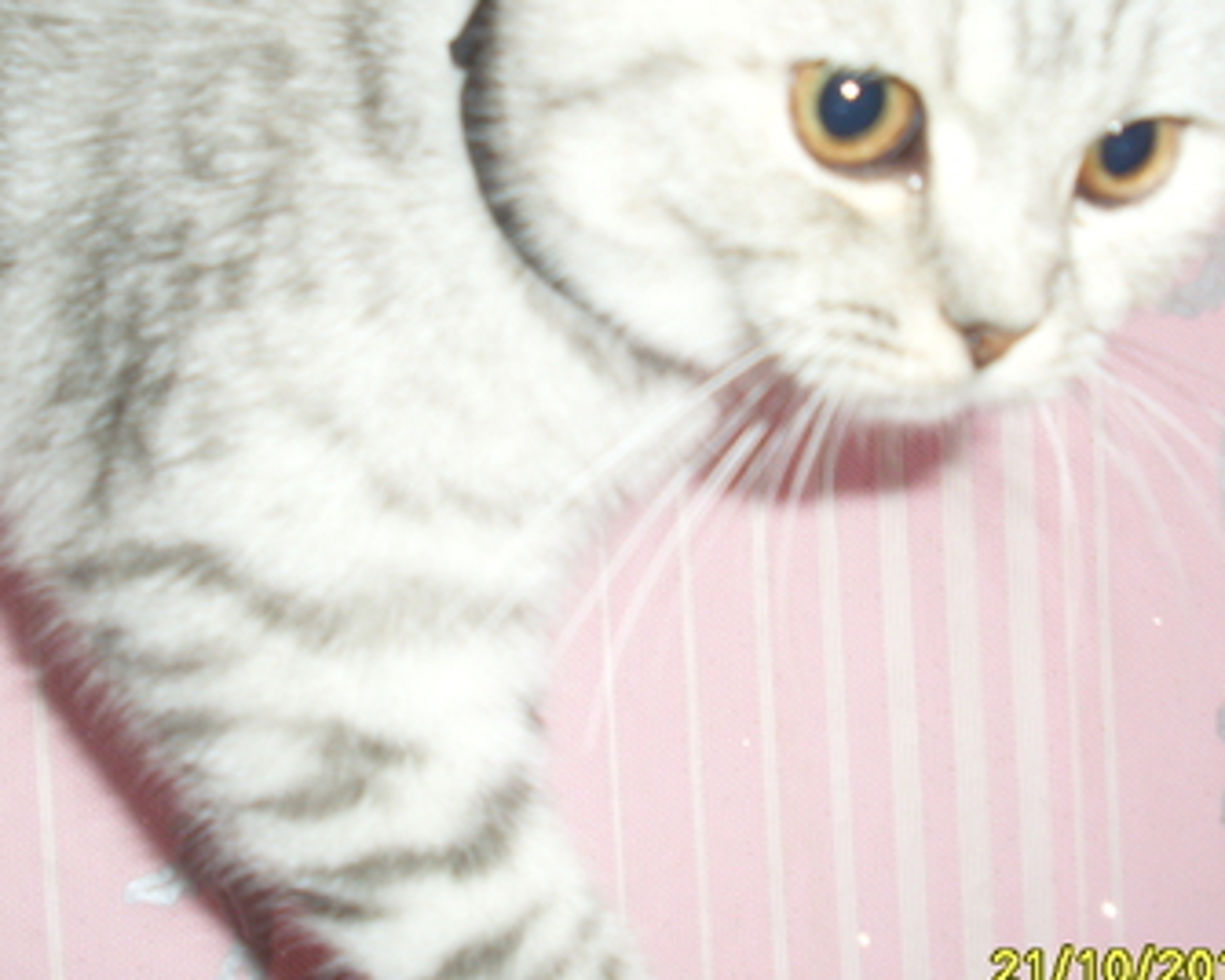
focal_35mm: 61
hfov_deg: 30.9
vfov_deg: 24.9
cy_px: 360
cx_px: 552
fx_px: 2212
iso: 100
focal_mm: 6.3
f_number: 3
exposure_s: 1/45
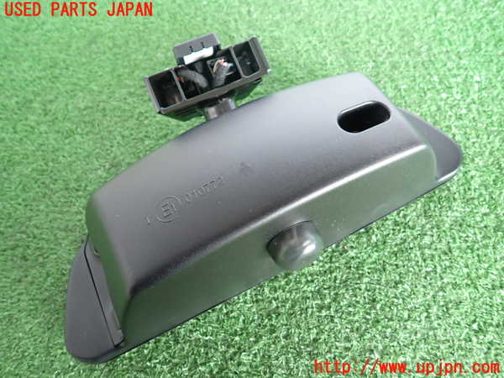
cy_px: 189
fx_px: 364
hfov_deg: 69.4
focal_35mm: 25
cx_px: 252
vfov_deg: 54.9
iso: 400
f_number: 2
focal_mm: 4.5
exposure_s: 1/30
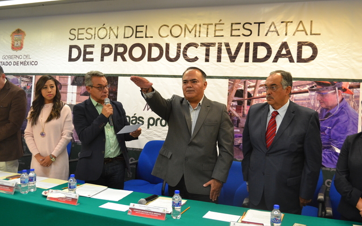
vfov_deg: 34.4
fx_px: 365
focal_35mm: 37
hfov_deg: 52.7
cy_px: 111
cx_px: 182
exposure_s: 1/60
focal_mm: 24
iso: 1100
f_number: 4
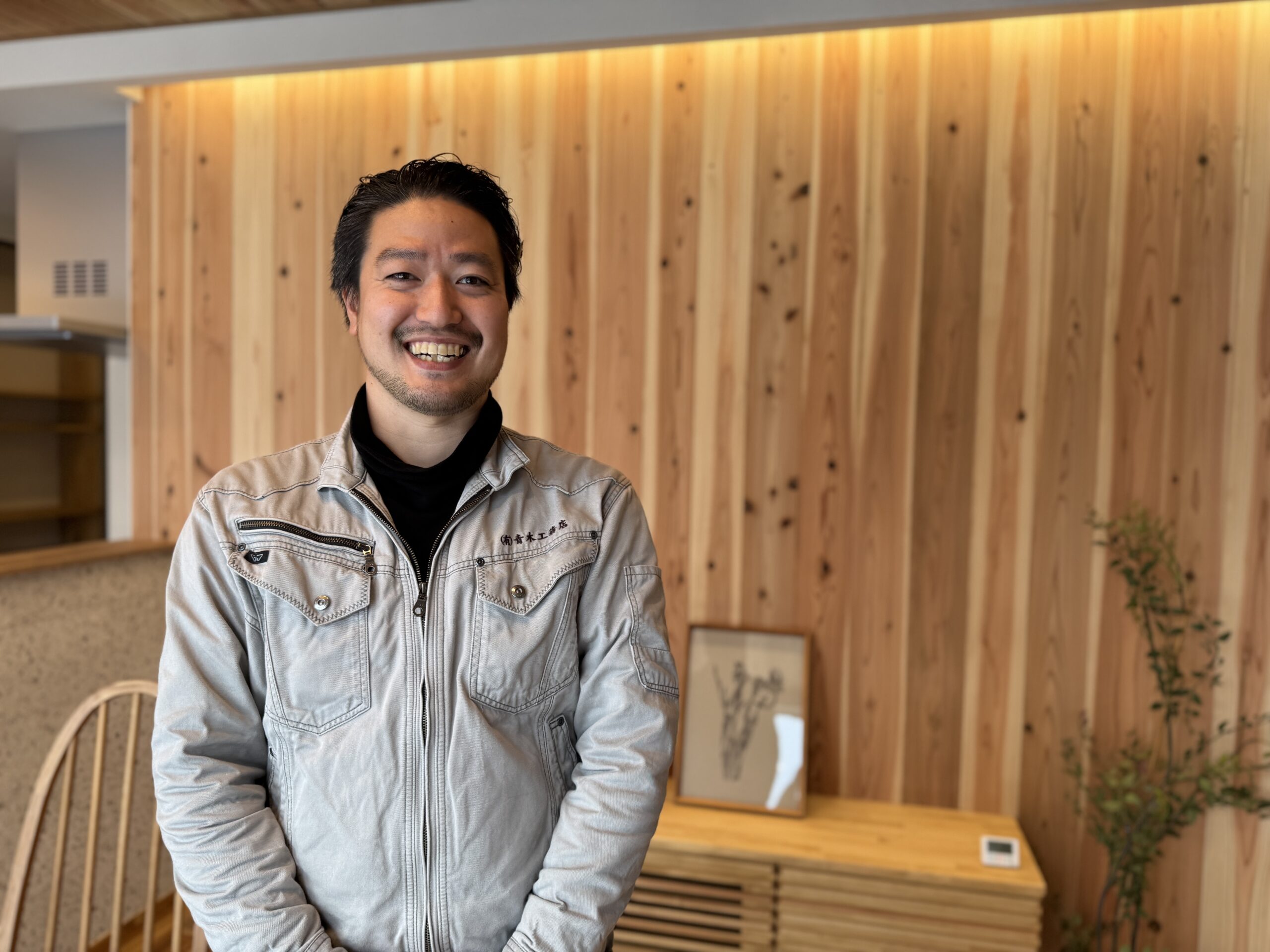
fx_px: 881
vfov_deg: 56.8
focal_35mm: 24
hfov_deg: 71.6
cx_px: 635
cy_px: 476
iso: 64
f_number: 1.78
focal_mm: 6.76
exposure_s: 1/121
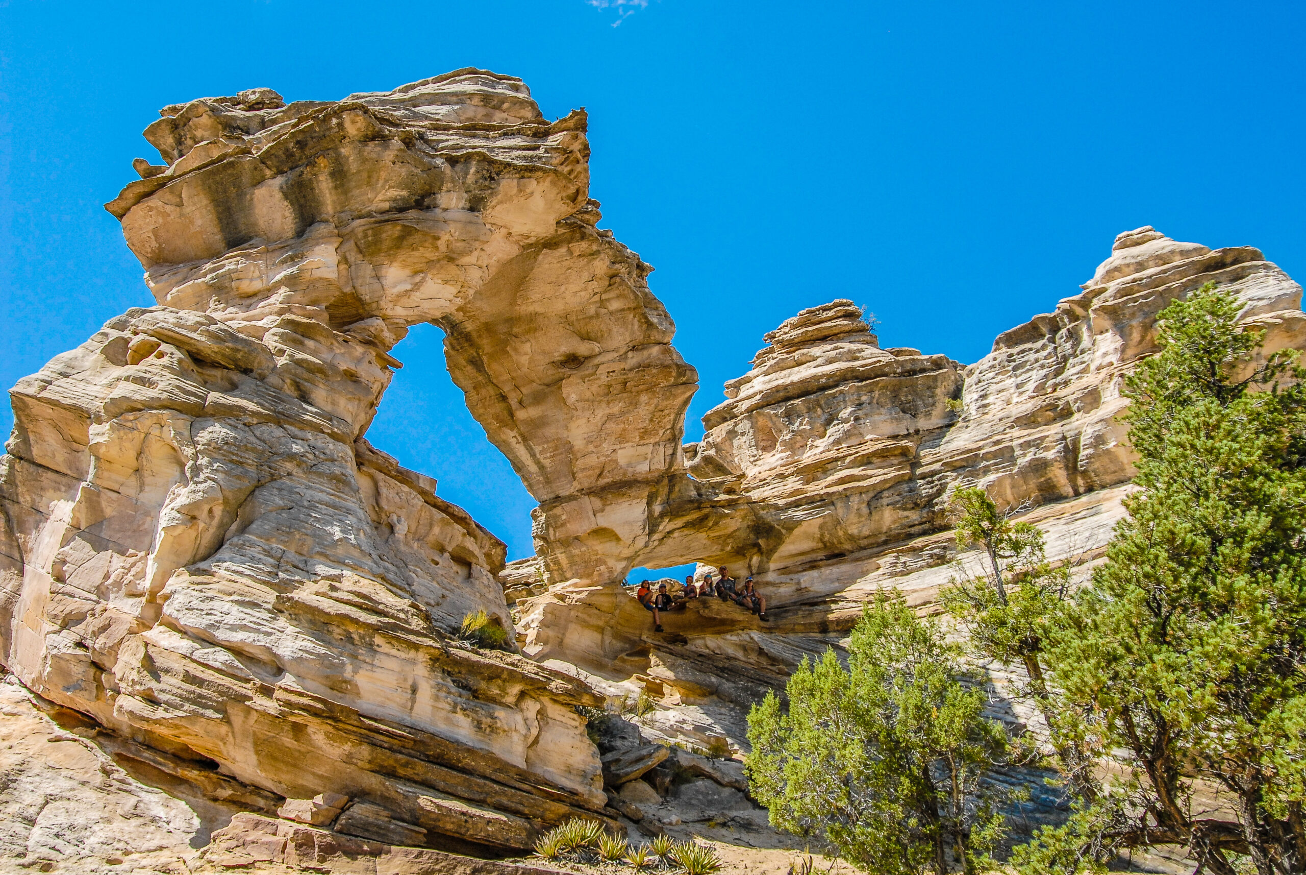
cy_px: 438
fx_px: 1308
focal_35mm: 36
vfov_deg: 37.0
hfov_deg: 53.1
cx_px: 653
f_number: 5.6
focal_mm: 24
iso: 400
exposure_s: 1/1250
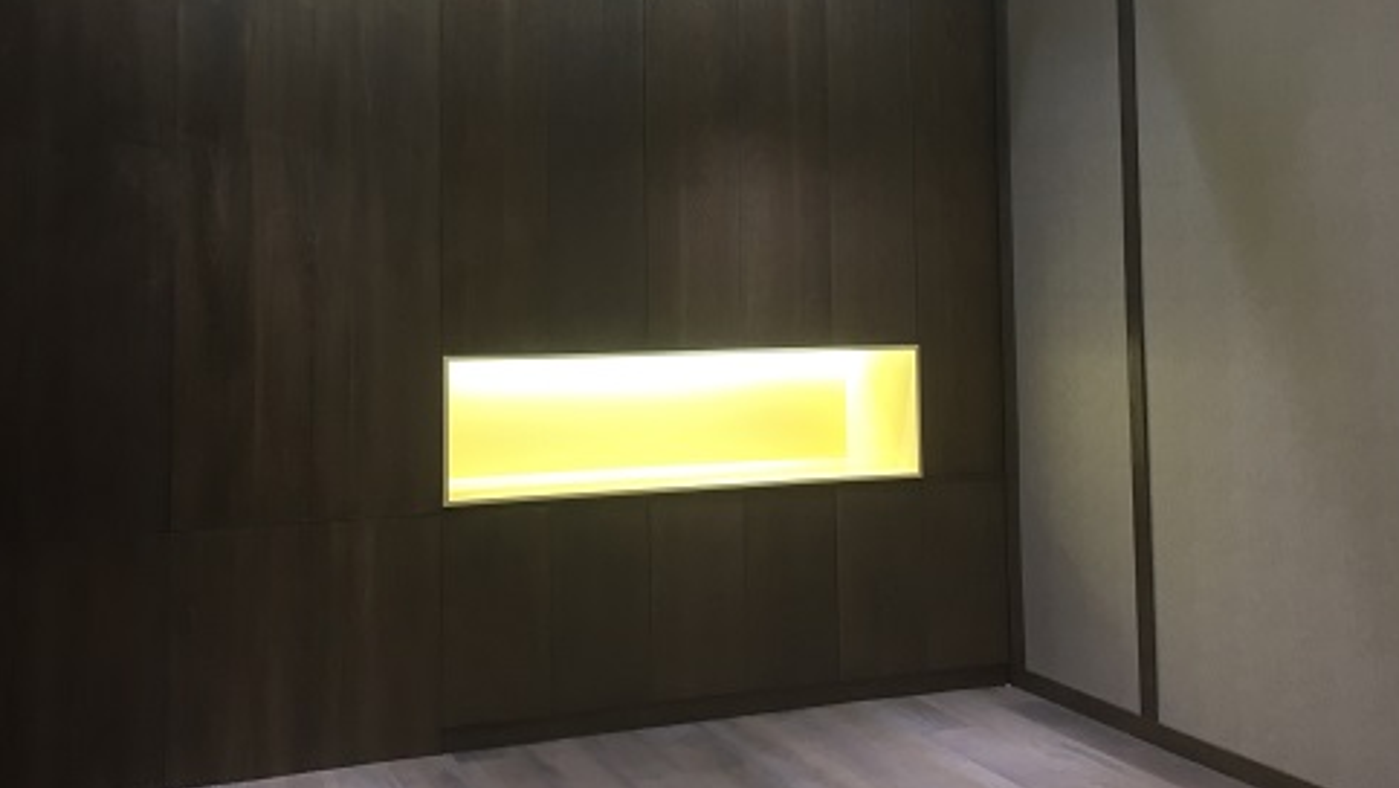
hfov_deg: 51.5
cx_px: 627
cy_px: 193
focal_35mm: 39
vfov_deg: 29.9
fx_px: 1447
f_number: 2.2
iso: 100
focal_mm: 4.15
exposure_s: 1/33
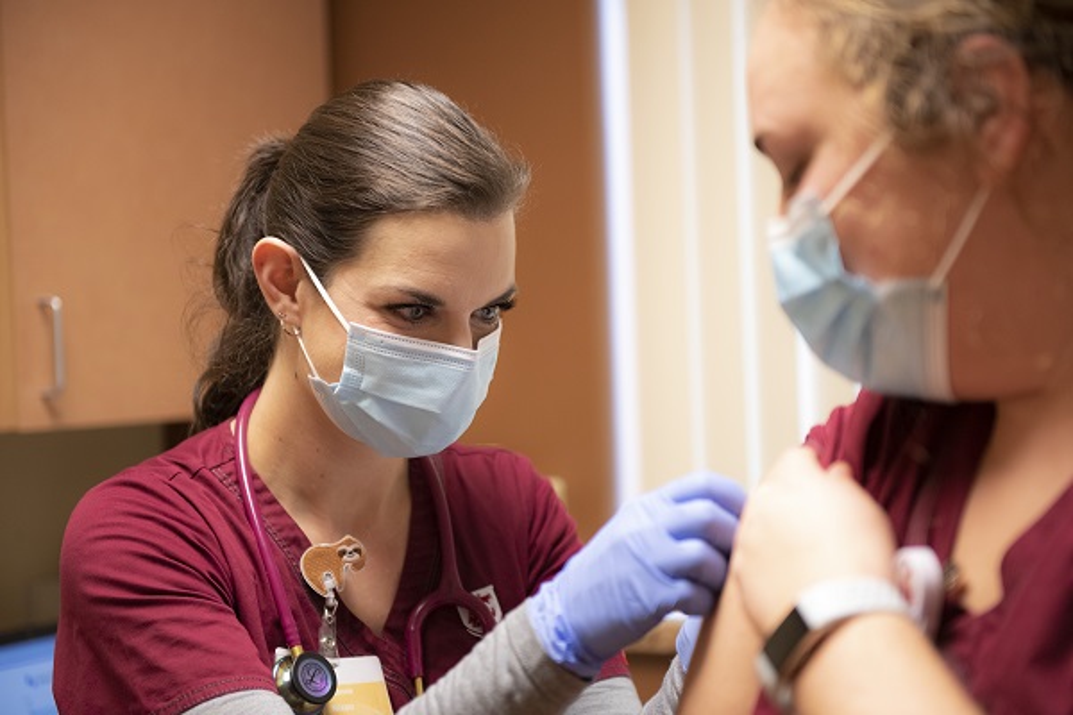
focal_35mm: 70
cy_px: 358
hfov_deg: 28.8
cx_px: 536
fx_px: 2086
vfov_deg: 19.5
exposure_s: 1/160
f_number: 2.8
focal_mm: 70
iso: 2000
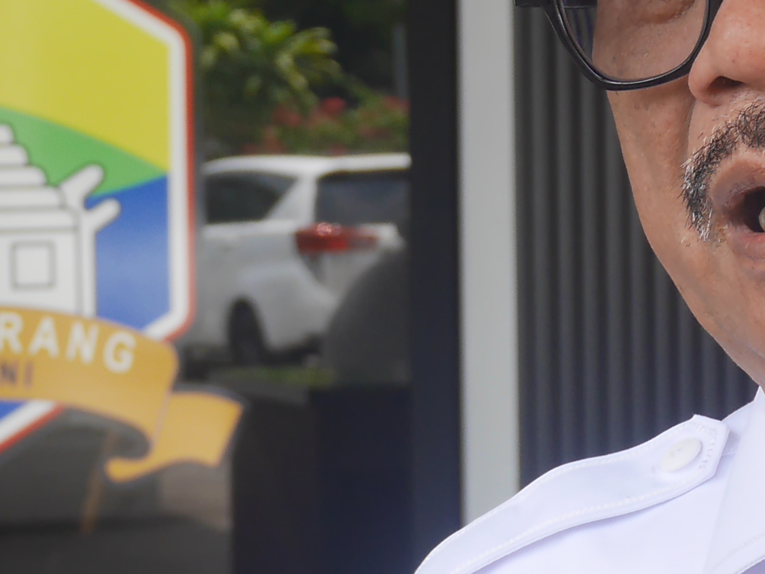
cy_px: 324
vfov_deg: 10.1
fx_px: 3249
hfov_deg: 13.4
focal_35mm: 147
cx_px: 435
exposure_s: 1/125
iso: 200
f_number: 4.2
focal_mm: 18
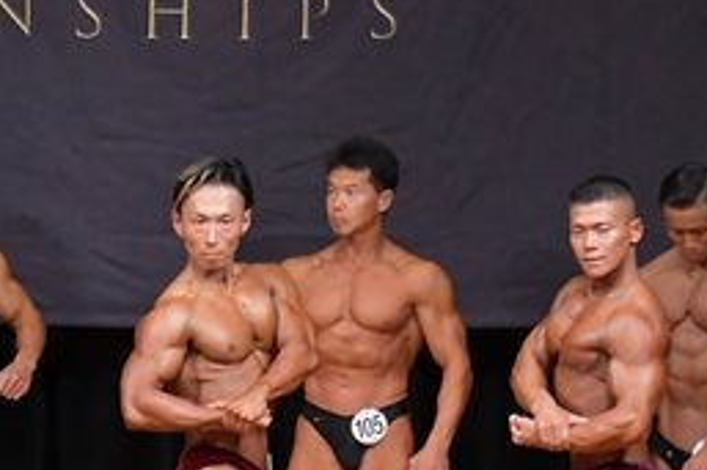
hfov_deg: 4.5
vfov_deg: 3.0
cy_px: 522
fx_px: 8871
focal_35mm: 452
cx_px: -166
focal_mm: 100
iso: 5000
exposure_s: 1/400
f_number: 5.6
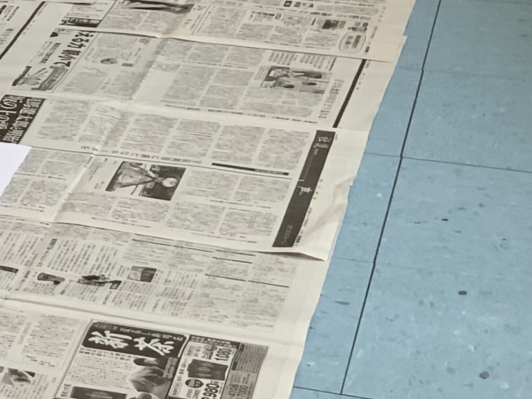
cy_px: -3
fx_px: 2183
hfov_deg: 12.0
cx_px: -624
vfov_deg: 10.4
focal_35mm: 142
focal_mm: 3
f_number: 1.8
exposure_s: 1/120
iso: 40
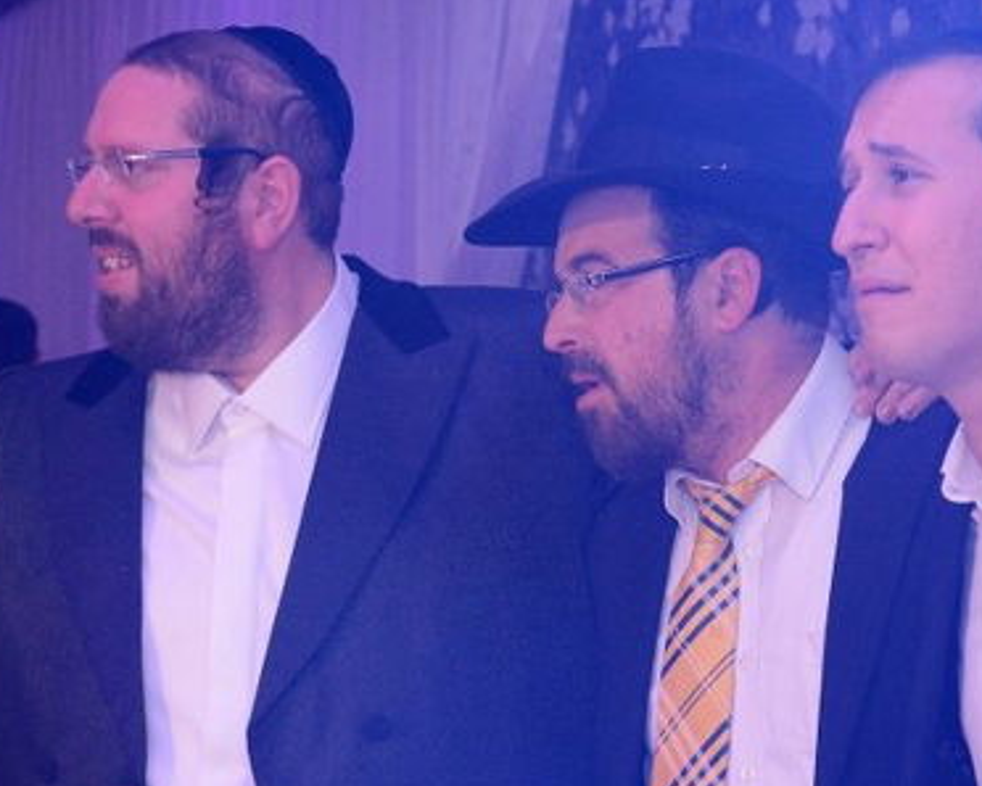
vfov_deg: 12.4
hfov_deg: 15.5
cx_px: 678
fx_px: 3606
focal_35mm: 124
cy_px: 452
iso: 3200
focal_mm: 48
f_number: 5.6
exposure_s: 1/80
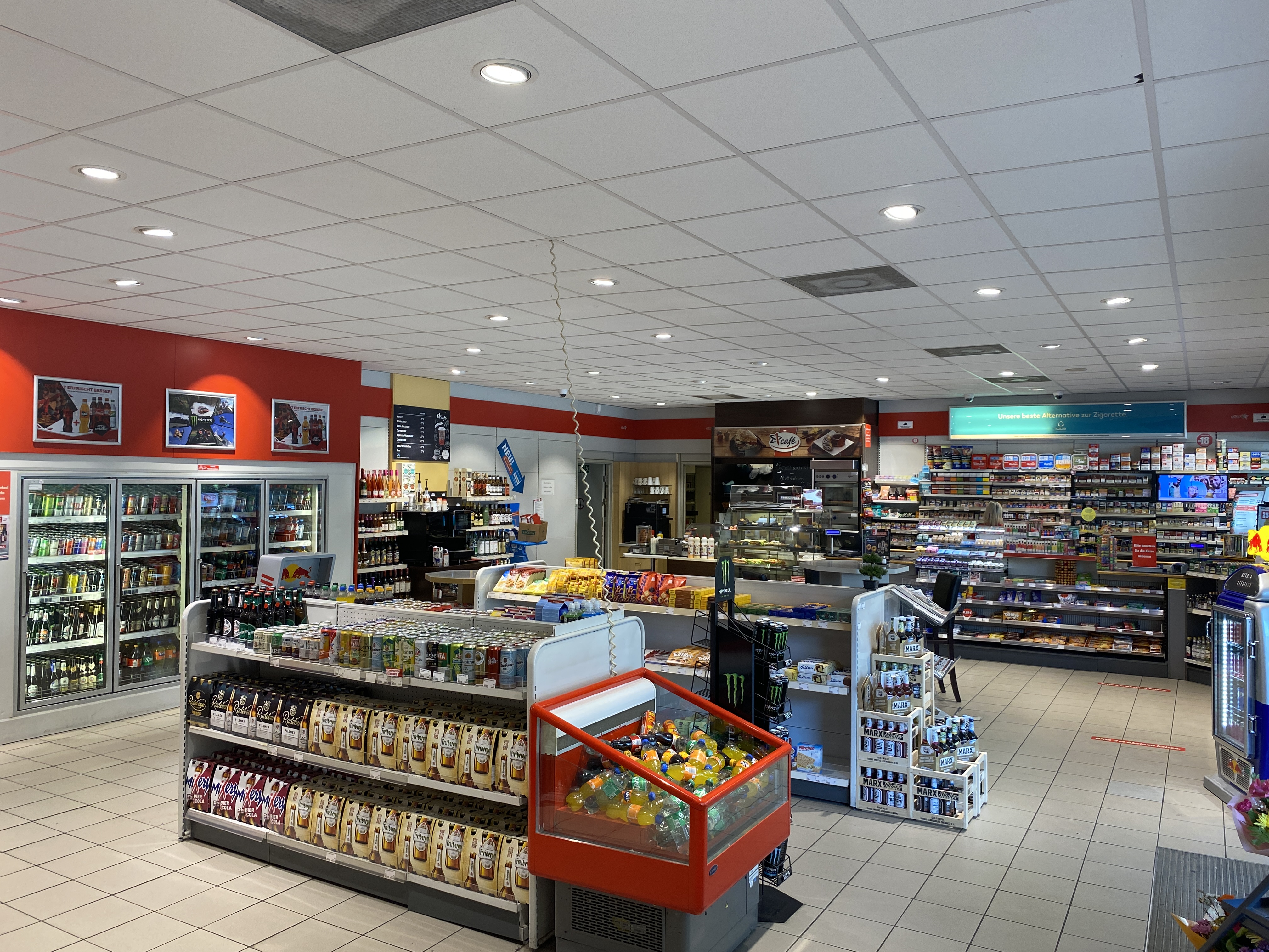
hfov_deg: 67.3
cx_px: 634
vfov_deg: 53.1
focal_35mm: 26
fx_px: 953
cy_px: 476
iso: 100
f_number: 1.8
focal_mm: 4.25
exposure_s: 1/100
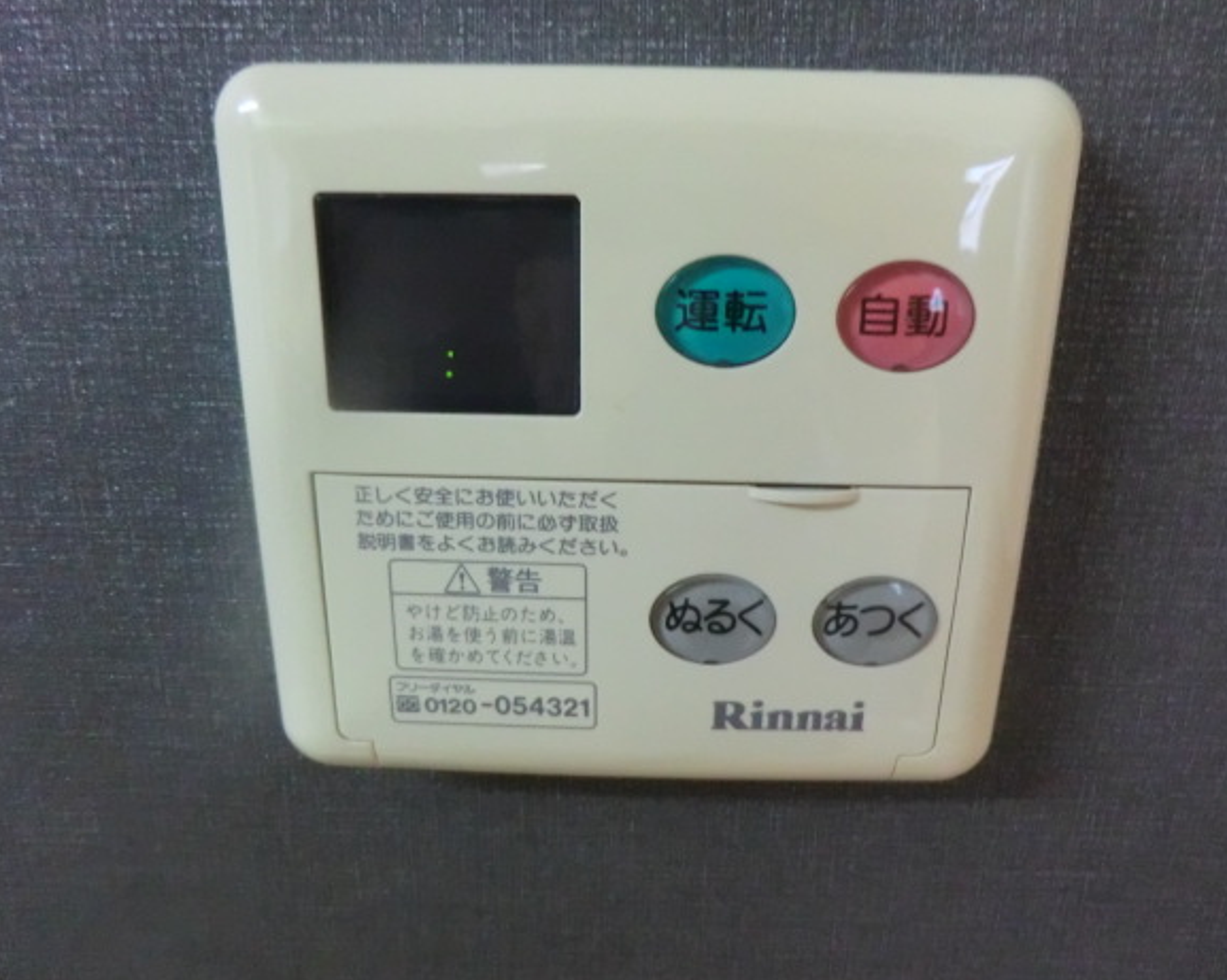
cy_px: 491
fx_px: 944
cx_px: 625
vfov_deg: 54.9
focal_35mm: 26
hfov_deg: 66.1
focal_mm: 4.3
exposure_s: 1/30
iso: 800
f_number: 3.2
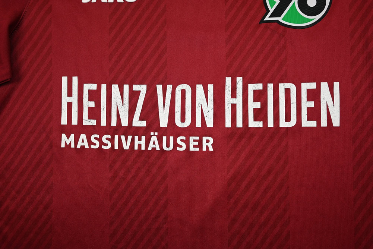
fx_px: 316
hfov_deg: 61.1
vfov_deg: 43.0
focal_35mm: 30
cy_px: 124
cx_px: 186
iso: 200
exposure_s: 1/125
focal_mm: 30.5
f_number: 4.8
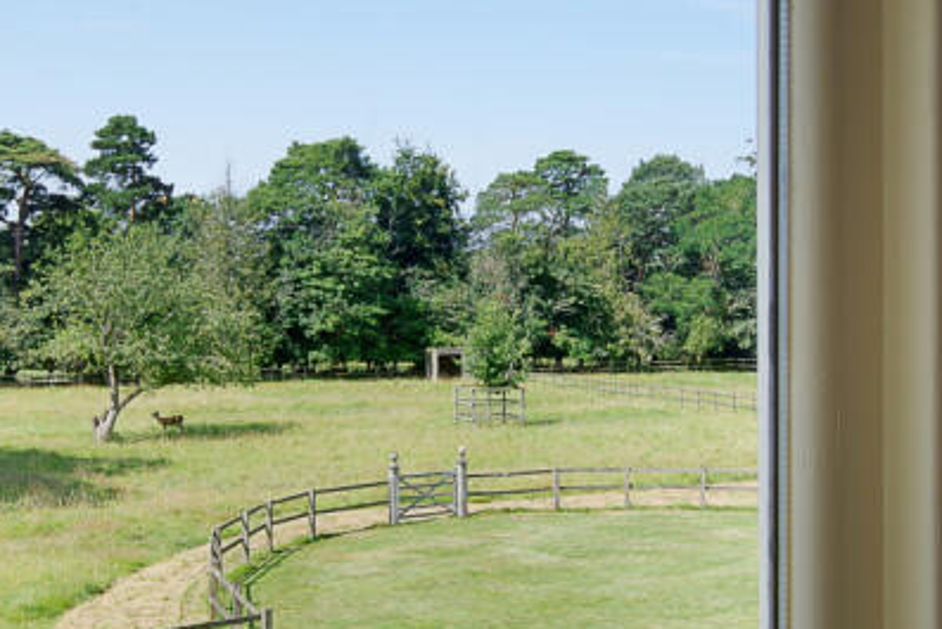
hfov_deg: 40.3
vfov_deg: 27.5
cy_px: 329
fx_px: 1283
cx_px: 491
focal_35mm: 49
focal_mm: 13
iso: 100
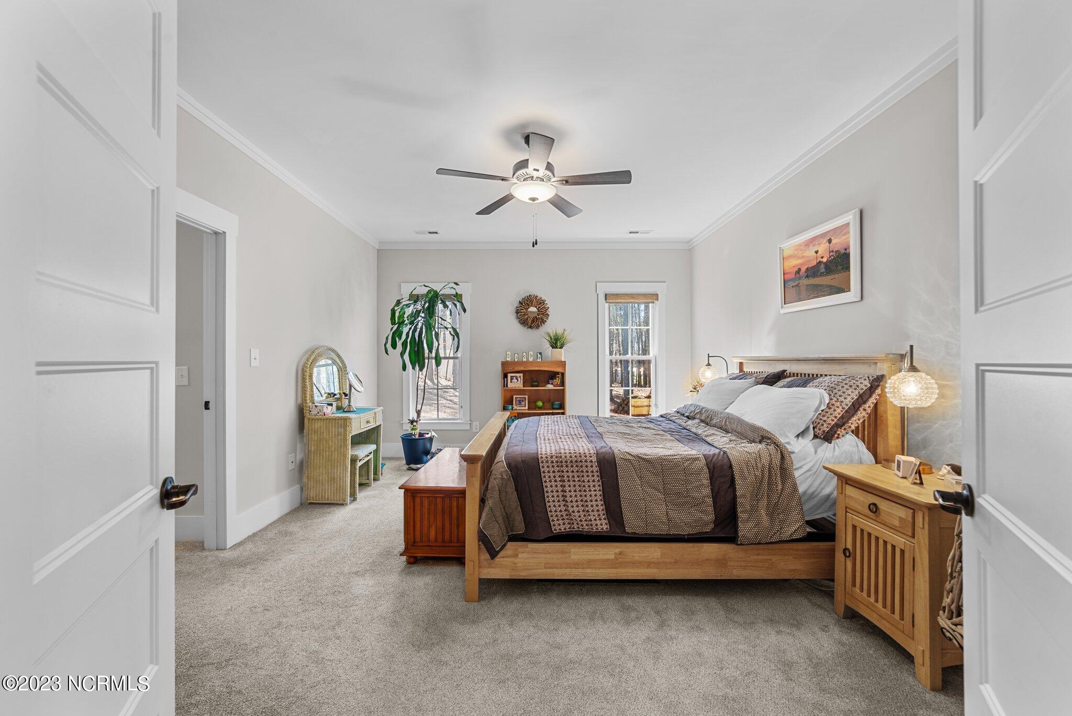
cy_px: 358
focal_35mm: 14
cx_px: 536
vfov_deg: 81.3
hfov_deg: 104.2
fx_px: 417
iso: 100
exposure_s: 1
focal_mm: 14
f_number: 8
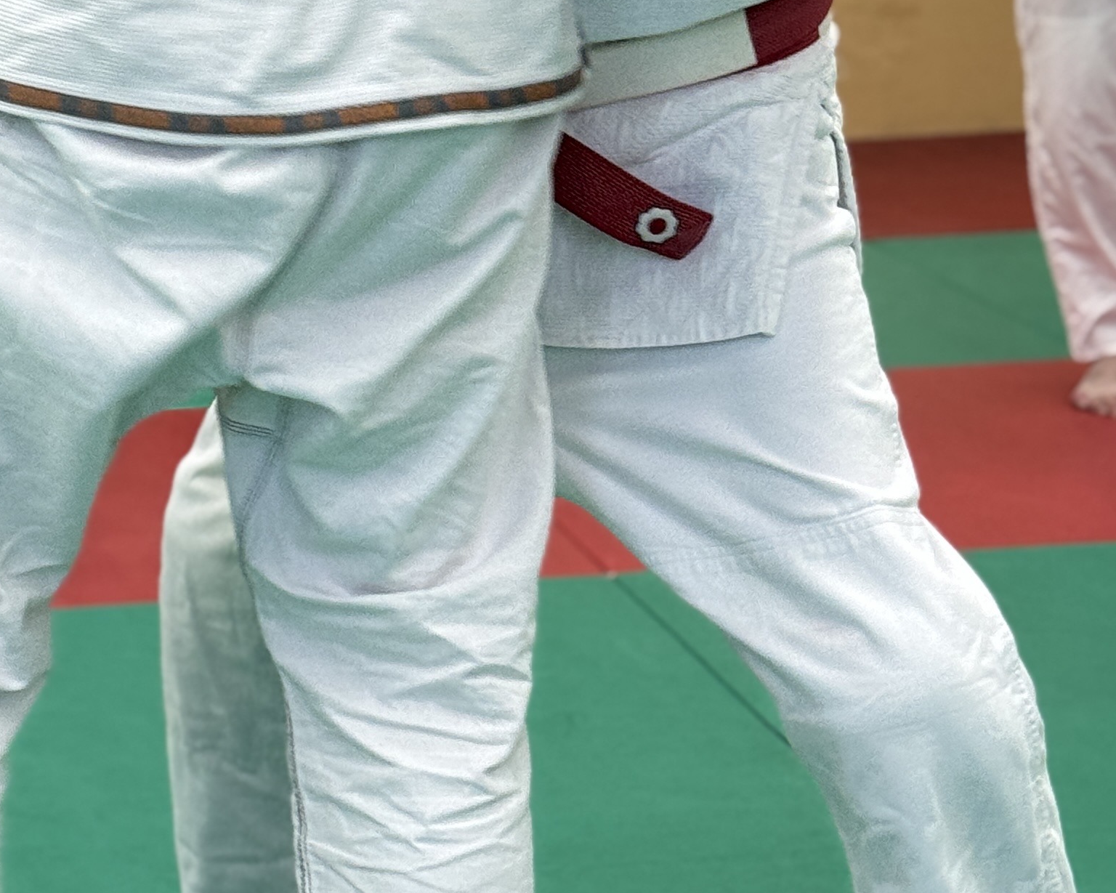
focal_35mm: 123
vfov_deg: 12.4
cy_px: 61
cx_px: 161
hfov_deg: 15.5
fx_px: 4063
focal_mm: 6.76
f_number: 1.78
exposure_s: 1/100
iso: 80
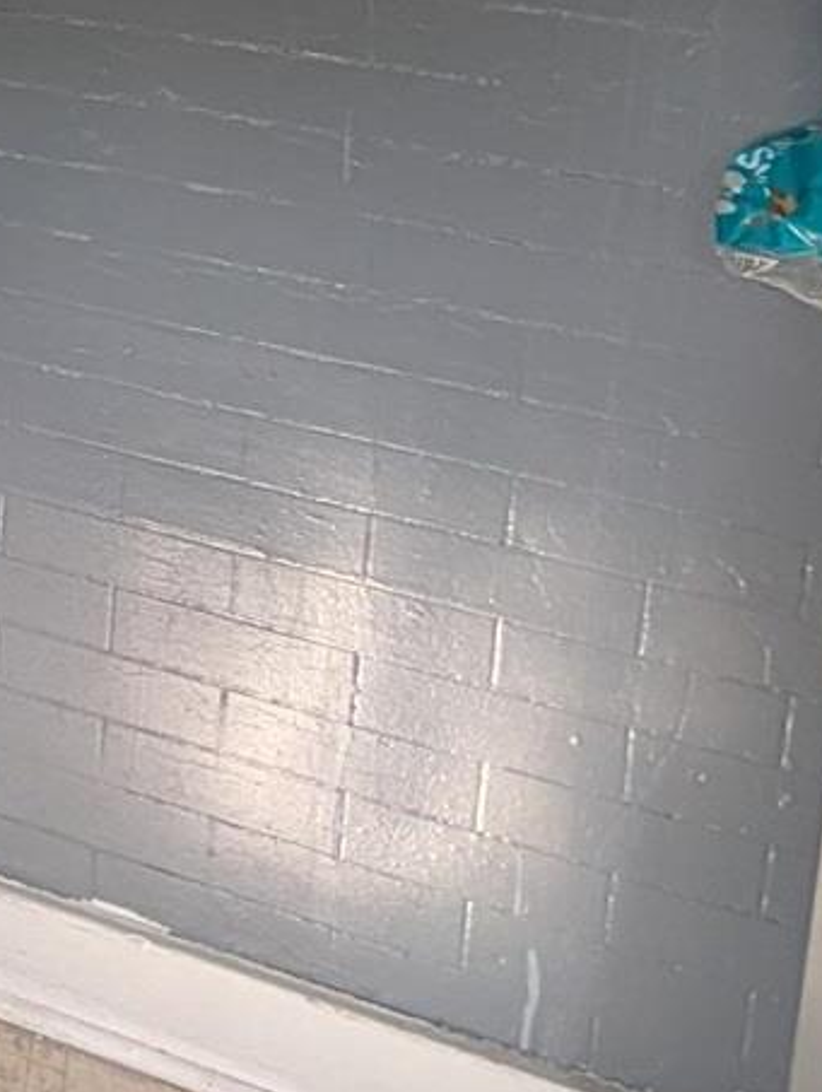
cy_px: -352
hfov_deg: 15.5
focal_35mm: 61
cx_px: -1065
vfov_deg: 26.5
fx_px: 1927
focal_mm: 2.02
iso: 47
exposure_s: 1/58.5
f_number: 1.7
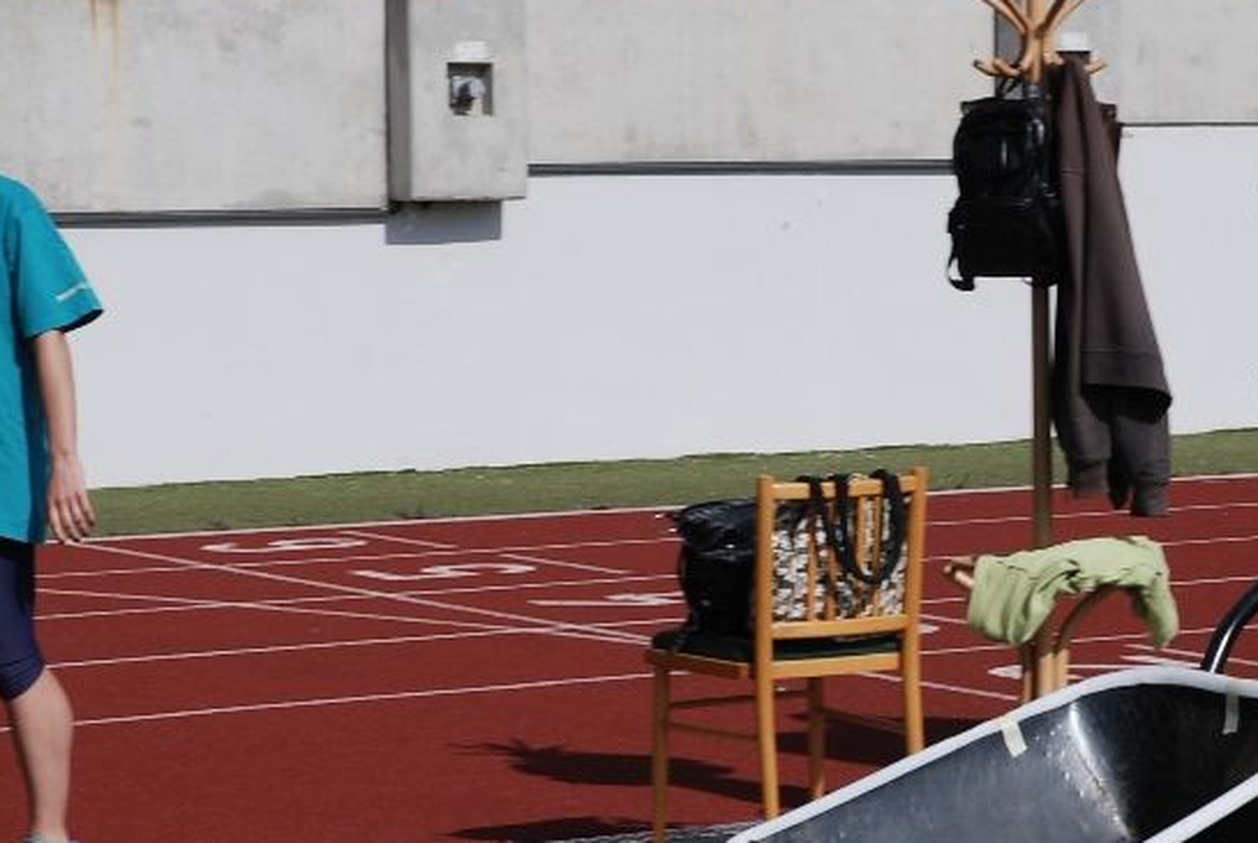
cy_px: 620
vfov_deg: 9.7
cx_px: 933
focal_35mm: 141
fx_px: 4934
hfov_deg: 14.5
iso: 200
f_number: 9
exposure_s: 1/320
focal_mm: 50
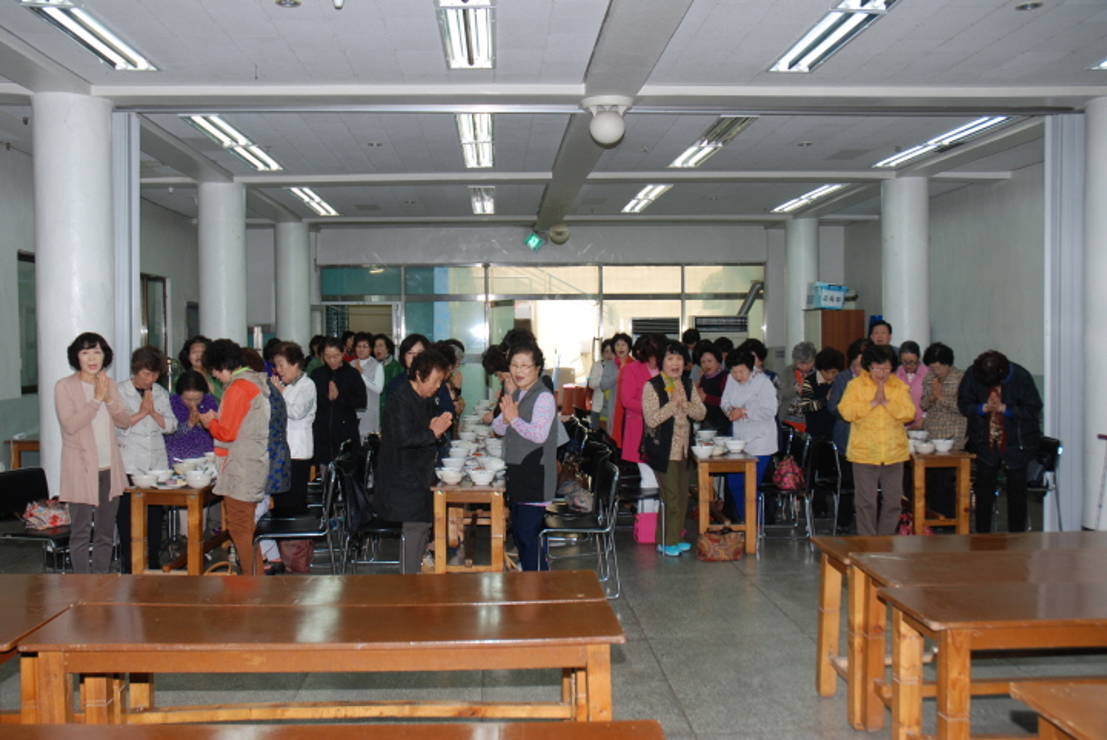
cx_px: 554
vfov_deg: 36.9
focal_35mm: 36
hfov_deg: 53.1
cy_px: 370
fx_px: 1108
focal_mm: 24
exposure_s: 1/60
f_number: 5.6
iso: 200
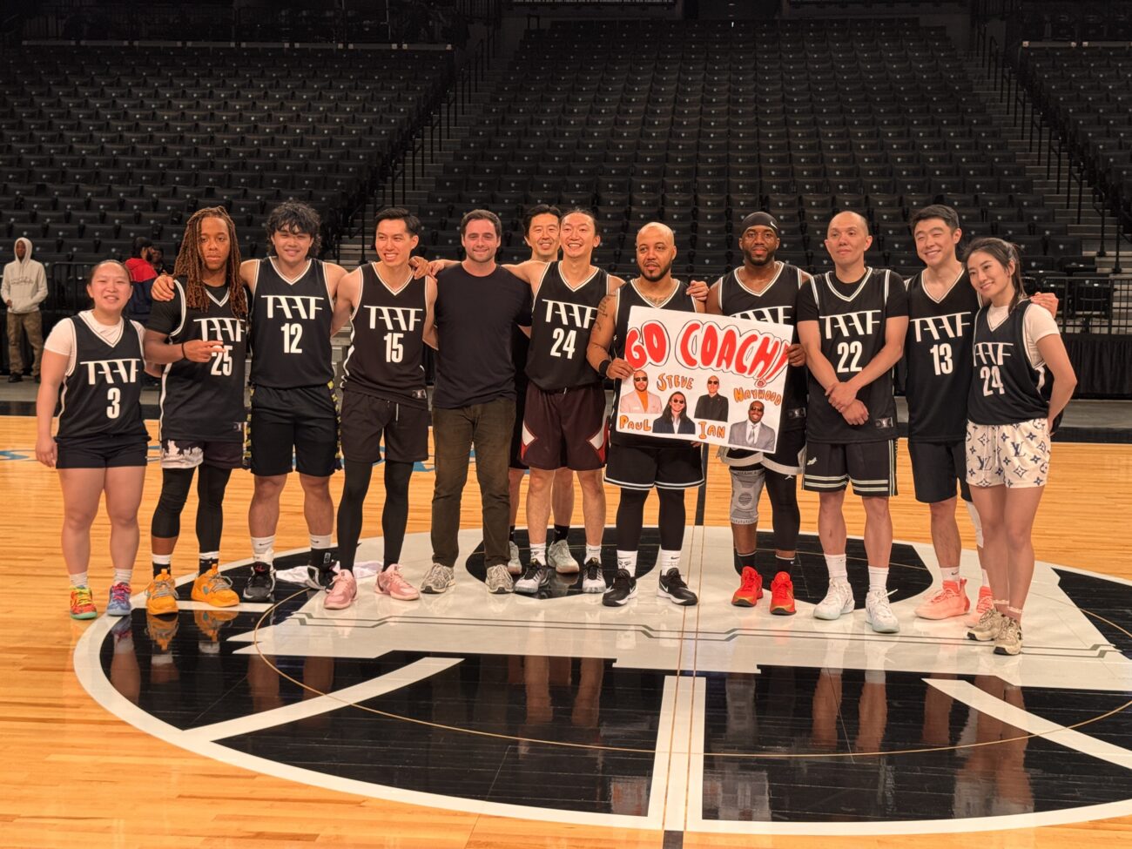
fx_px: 1570
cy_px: 424
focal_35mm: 48
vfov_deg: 30.3
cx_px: 566
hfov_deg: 39.7
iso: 100
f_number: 1.78
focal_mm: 6.76
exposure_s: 1/102
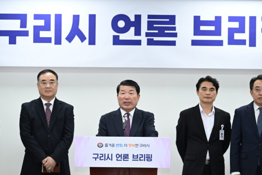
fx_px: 1455
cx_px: 131
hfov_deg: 10.3
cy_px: 88
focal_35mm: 200
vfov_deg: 6.9
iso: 1000
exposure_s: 1/125
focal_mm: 200
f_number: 5.6
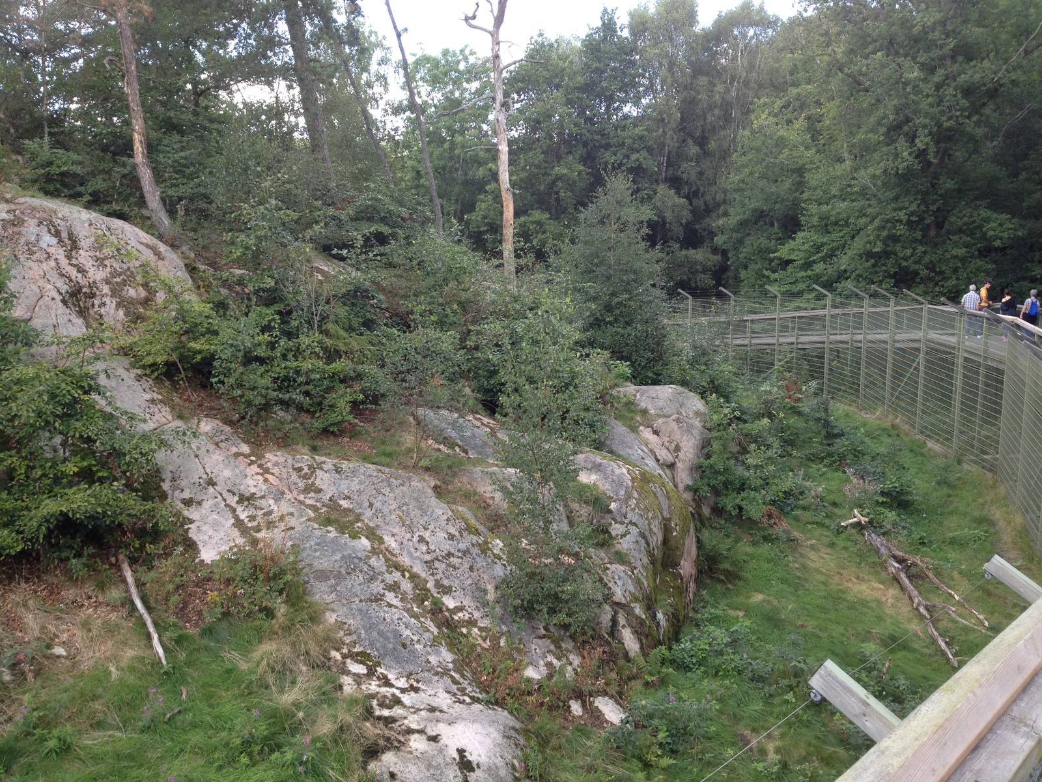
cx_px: 521
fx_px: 1054
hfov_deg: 52.6
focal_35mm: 35
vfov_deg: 40.7
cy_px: 391
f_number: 2.4
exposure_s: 1/169
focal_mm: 4.28
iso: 50
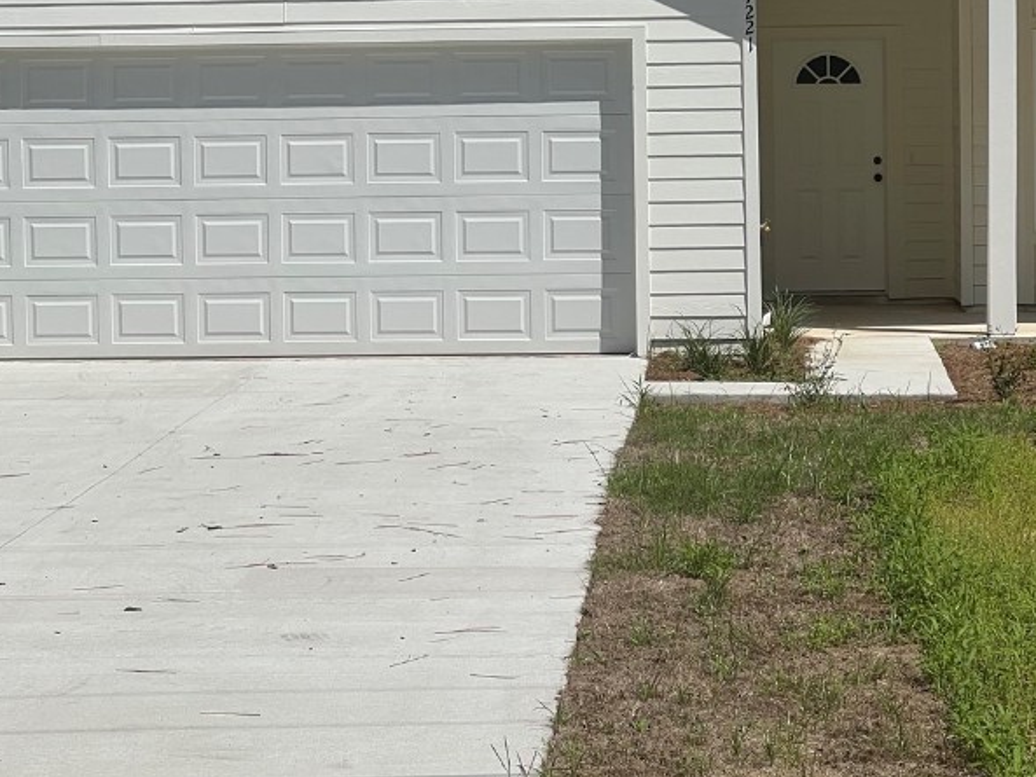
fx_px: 3981
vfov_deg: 11.1
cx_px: 519
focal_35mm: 133
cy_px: 274
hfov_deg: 14.8
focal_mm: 9
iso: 32
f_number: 2.8
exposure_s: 1/1845
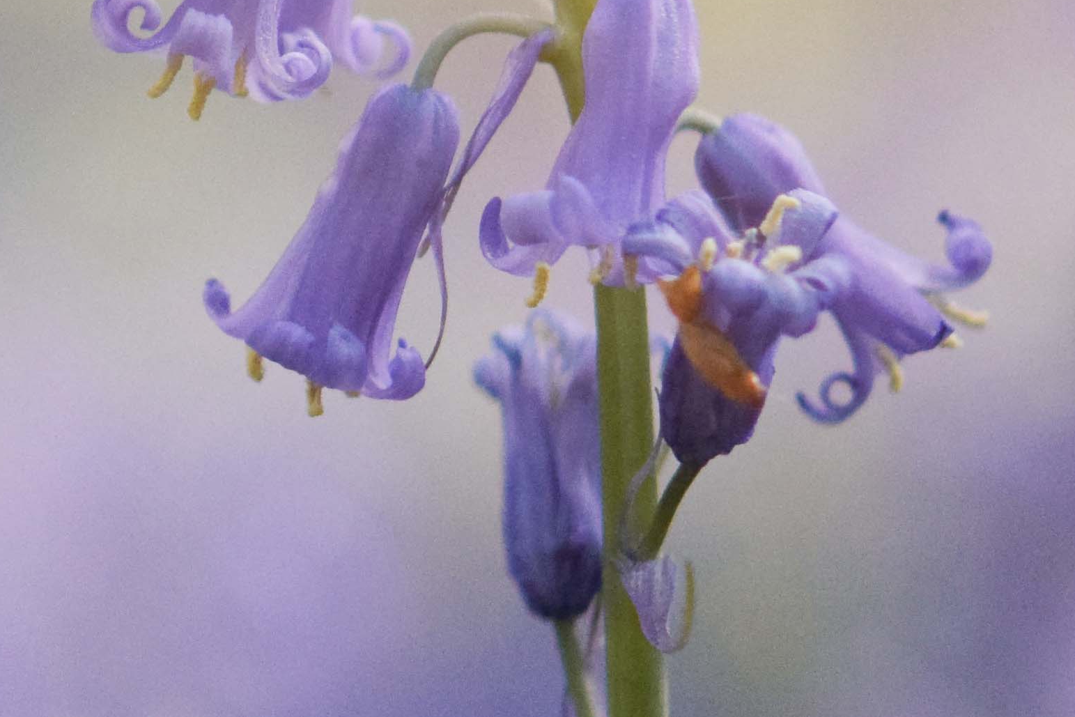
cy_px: -121
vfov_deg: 3.9
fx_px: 10452
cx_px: -972
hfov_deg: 5.8
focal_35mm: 350
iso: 1000
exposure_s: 1/640
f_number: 3
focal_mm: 60
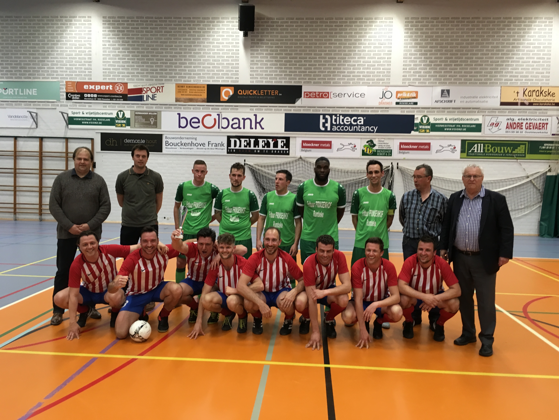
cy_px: 210
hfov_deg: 61.7
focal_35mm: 29
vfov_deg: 48.2
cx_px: 280
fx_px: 468
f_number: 2.2
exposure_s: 1/33
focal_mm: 4.15
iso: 100
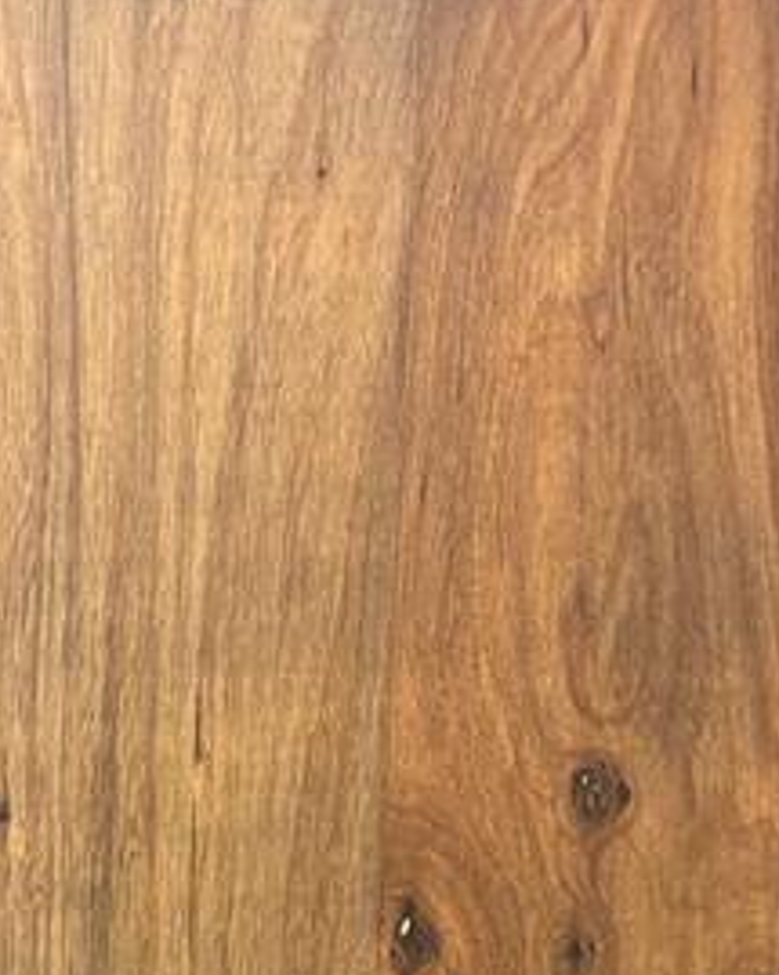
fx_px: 4354
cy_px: 1693
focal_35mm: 151
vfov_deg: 11.9
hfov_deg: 9.8
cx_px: -525
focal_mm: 5.96
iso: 160
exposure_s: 1/60
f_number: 1.6
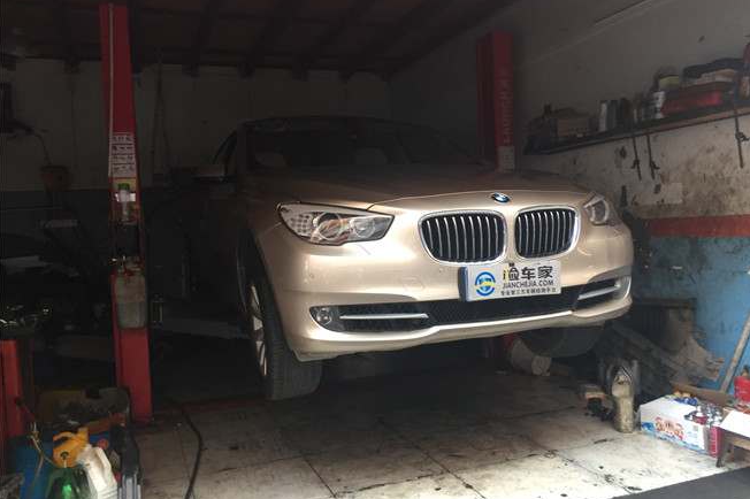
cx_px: 383
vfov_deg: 42.3
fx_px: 645
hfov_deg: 60.3
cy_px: 260
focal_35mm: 31
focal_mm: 4.15
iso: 125
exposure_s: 1/33
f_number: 2.2
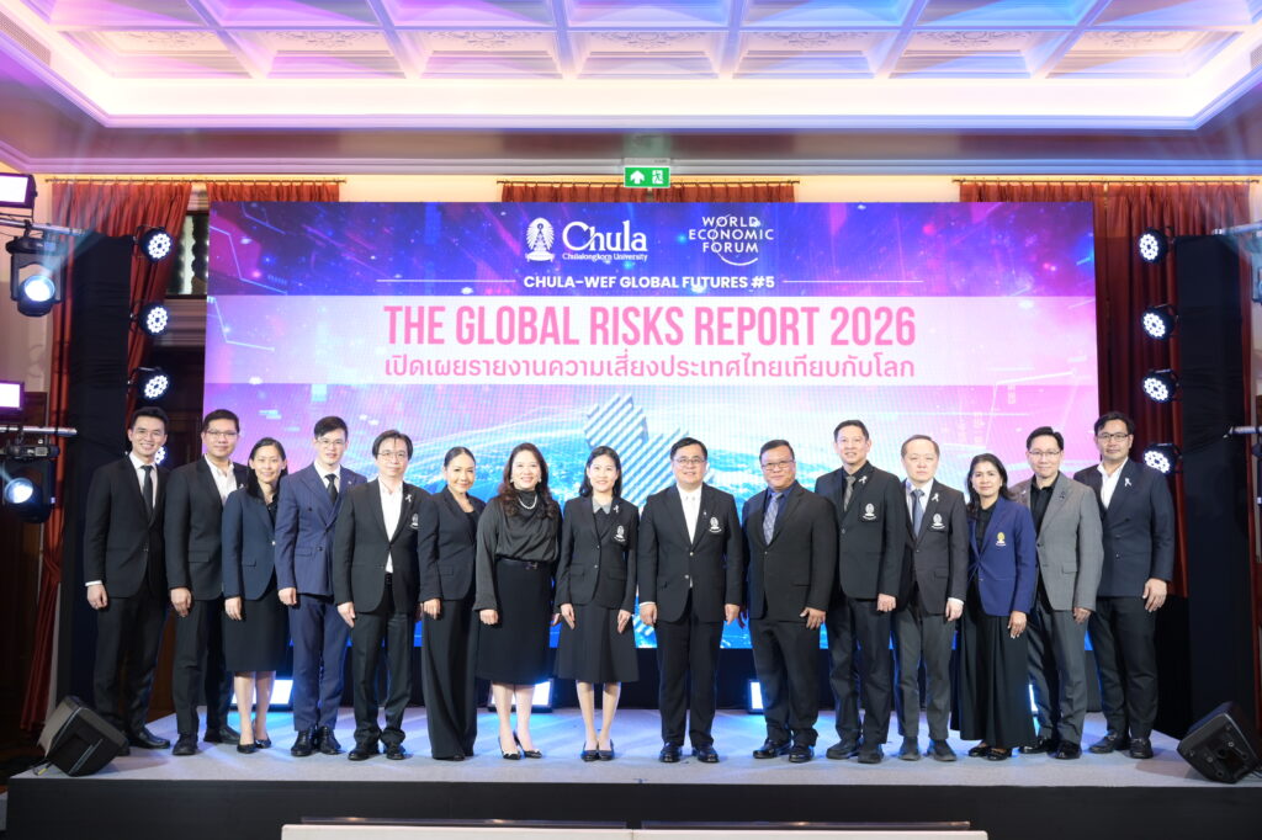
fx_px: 1191
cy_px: 420
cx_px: 631
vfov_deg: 38.9
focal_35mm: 34
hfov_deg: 55.8
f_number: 4
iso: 400
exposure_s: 1/50
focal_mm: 34
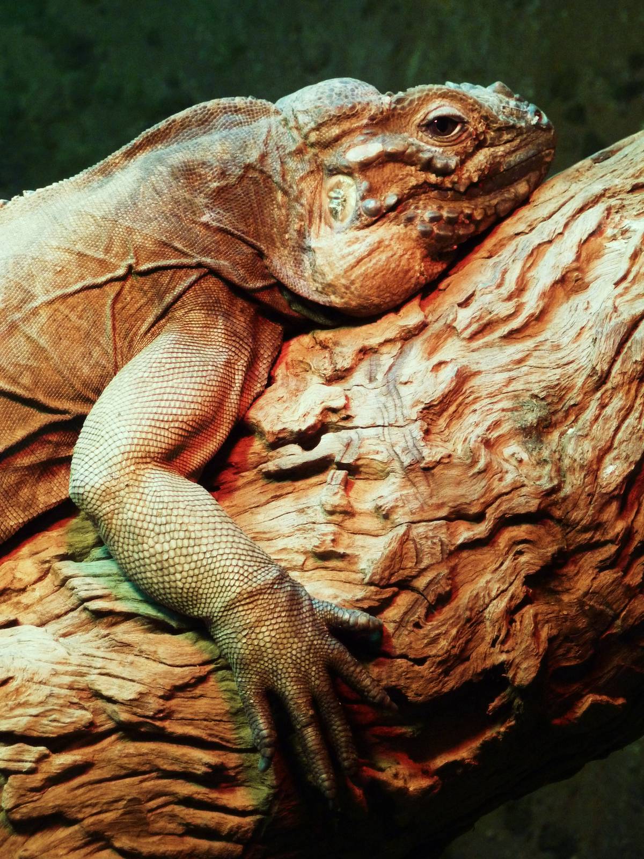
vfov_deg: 16.6
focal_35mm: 119
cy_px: 430
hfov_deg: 12.5
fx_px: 2952
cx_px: 322
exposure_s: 1/25
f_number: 4.4
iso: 400
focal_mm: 19.5
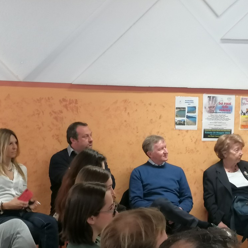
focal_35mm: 78
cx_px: 135
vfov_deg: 22.2
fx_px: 632
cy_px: 124
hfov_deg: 22.2
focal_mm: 4.75
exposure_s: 1/33.3
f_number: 1.8
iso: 200
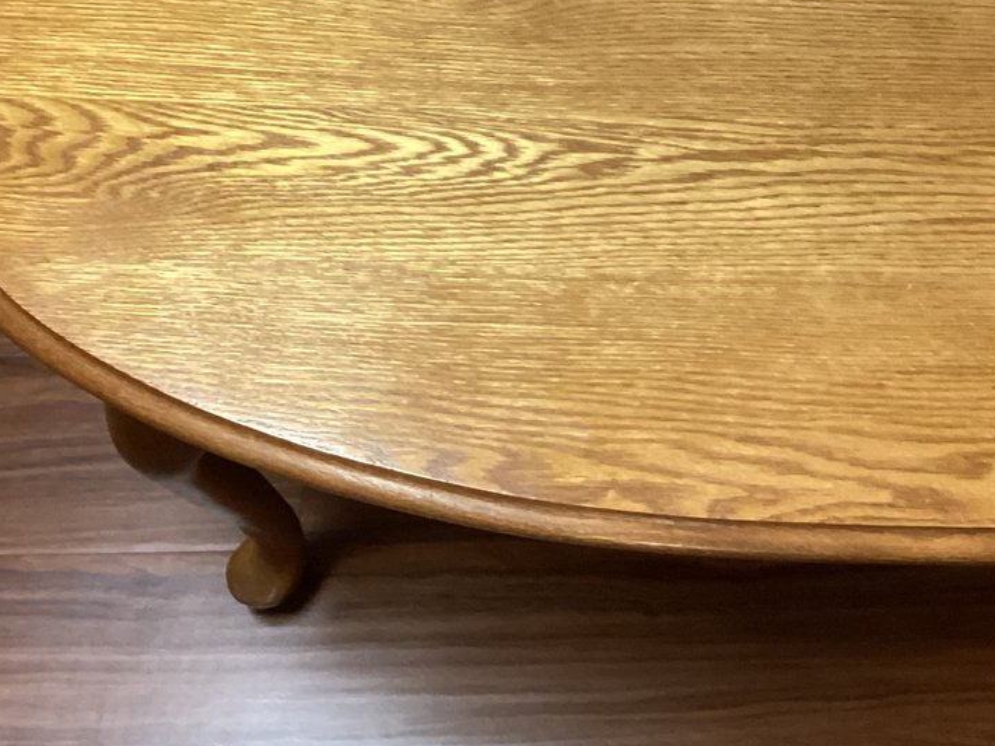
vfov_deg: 21.9
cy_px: 110
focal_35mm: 66
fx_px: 1897
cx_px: 854
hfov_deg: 28.5
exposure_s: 1/40
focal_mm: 3.3
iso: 320
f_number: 2.4
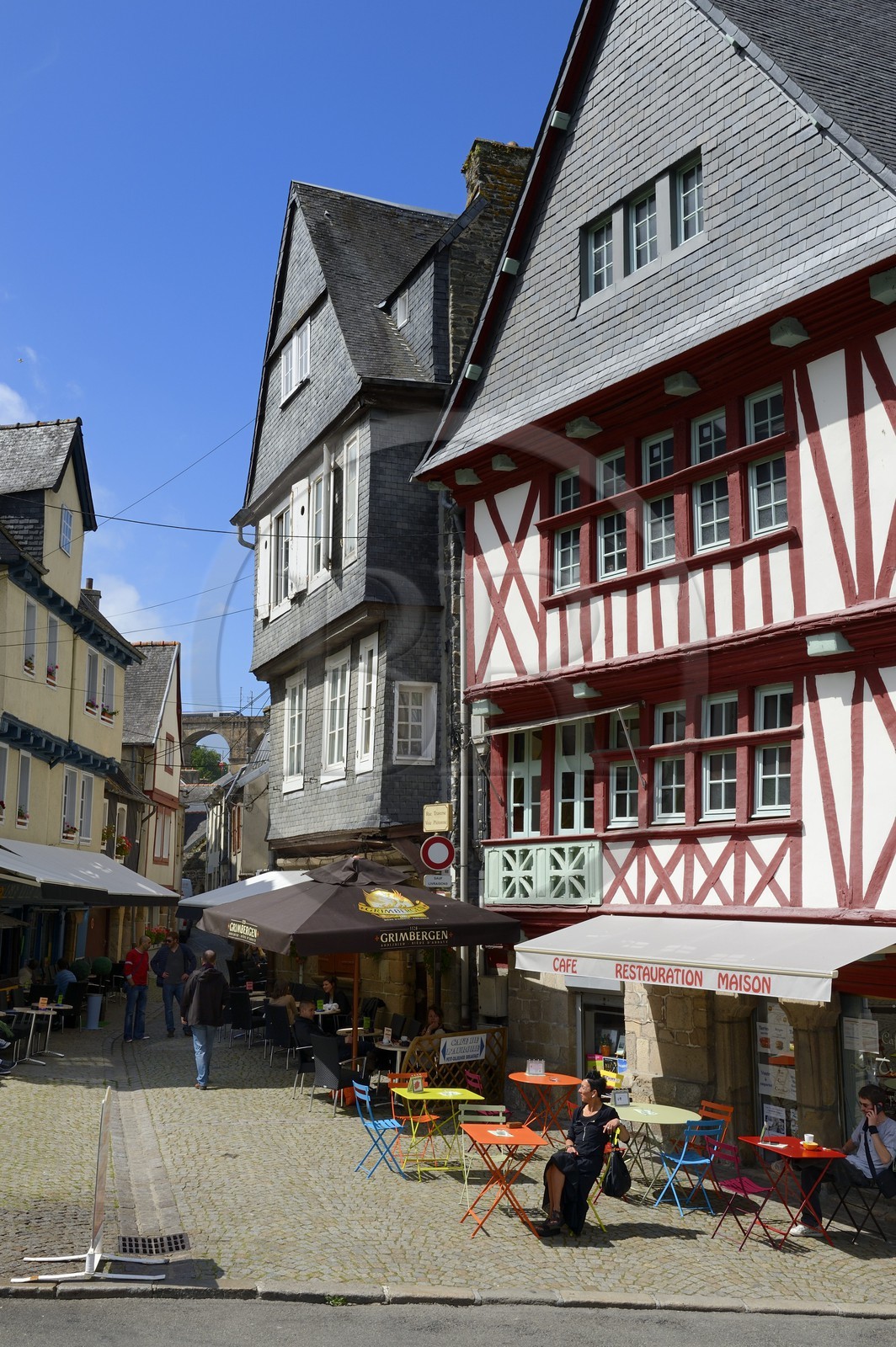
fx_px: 1346
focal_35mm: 36
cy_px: 674
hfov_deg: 36.8
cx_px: 448
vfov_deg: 53.2
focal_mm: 36
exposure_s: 1/200
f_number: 14
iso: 200
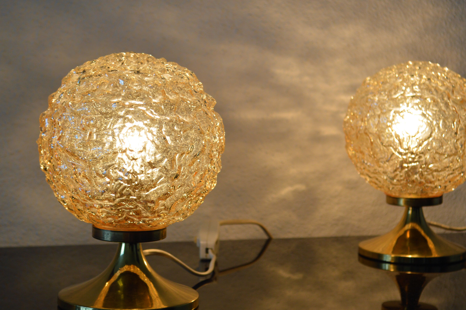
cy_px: 177
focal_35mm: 81
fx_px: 1048
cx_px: 270
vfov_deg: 16.8
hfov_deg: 25.1
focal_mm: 44
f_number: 5.6
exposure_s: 1/125
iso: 250
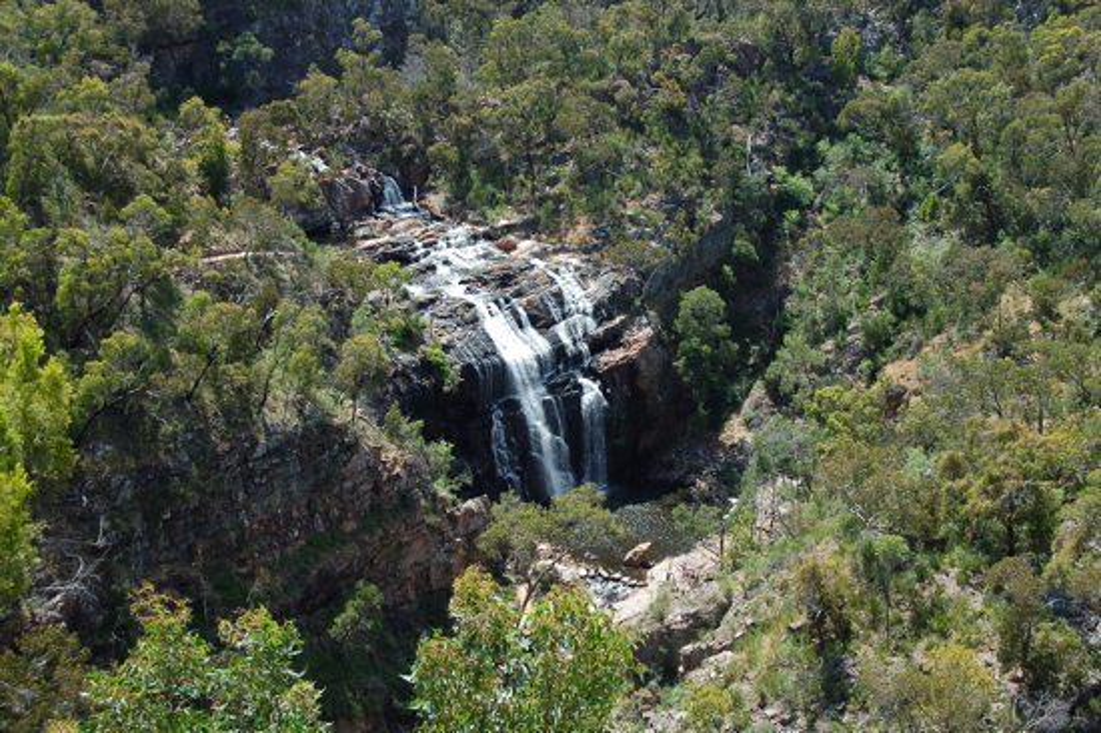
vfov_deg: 28.0
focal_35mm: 48
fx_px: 1467
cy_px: 366
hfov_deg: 41.1
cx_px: 550
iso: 200
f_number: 8
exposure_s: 1/250
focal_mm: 32
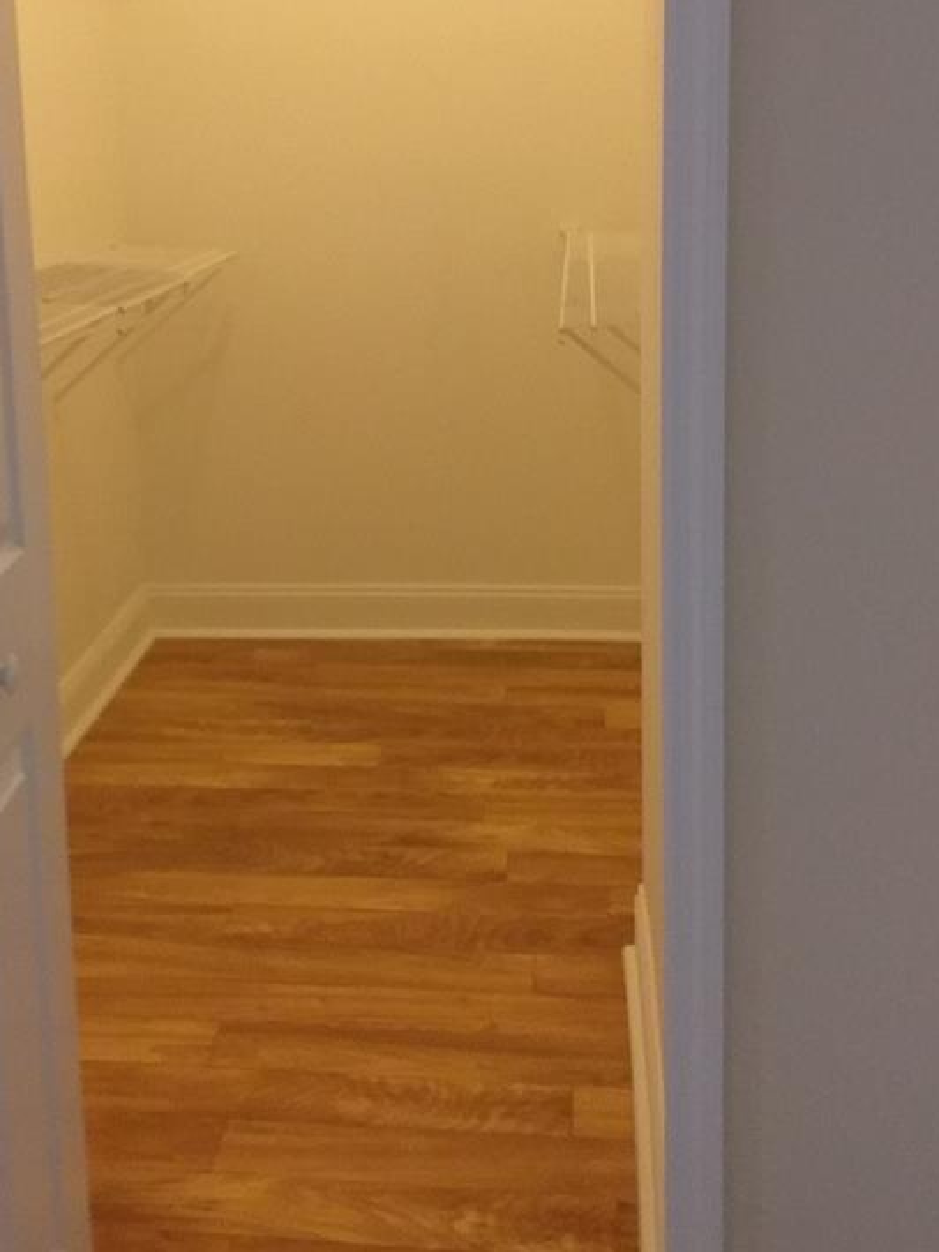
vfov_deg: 42.4
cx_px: 328
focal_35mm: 44
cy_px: 420
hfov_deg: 32.7
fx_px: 1591
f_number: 1.9
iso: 250
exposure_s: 1/33
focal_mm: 3.6
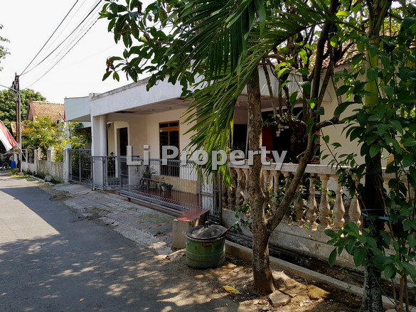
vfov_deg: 53.1
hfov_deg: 67.3
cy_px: 156
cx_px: 208
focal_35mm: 26
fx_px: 313
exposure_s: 1/680
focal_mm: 4.3
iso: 40
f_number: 1.7
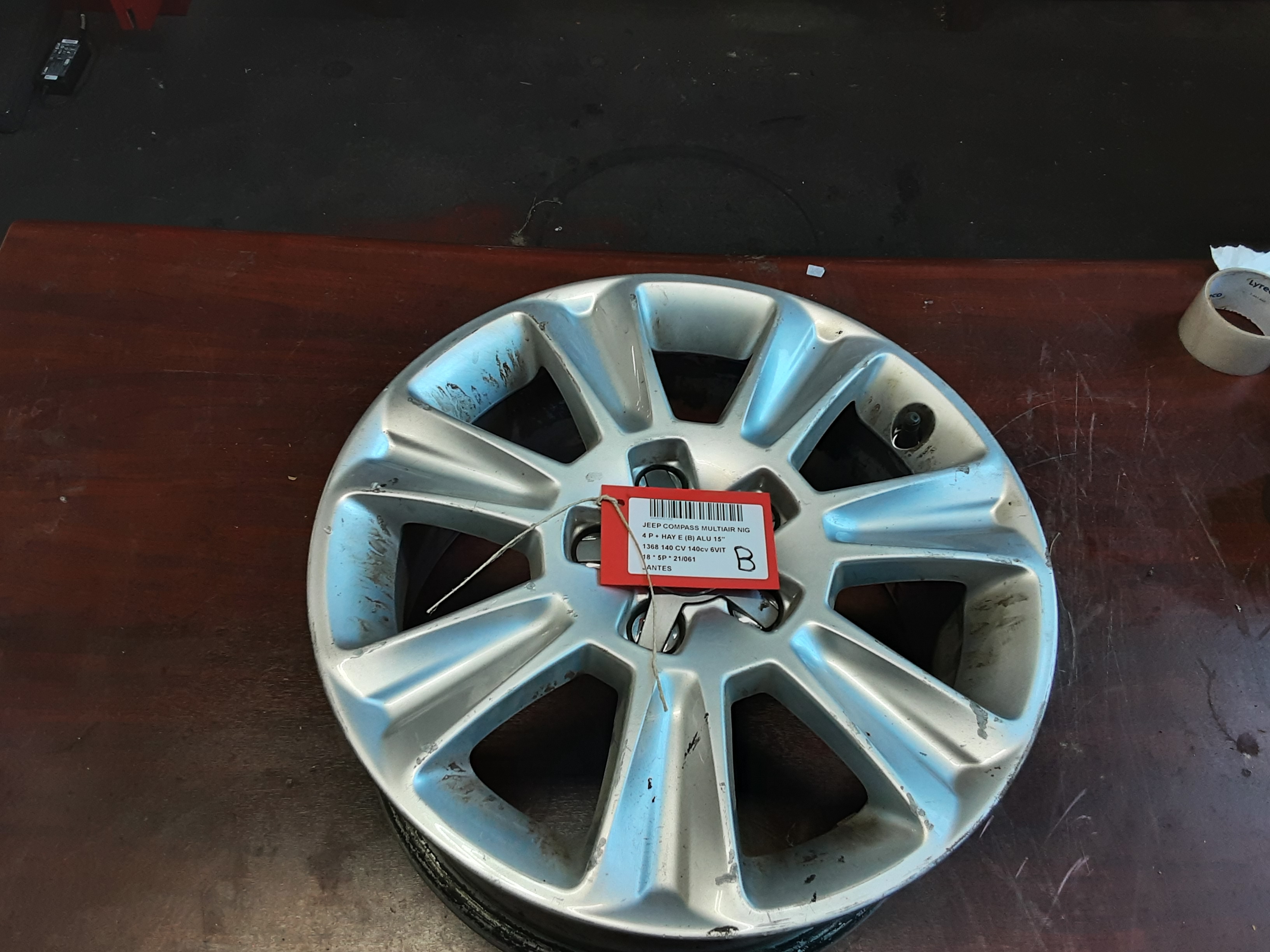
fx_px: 991
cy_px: 476
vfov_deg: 51.4
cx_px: 635
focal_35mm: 27
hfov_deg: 65.3
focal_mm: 2.91
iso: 80
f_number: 1.9
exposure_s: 1/50
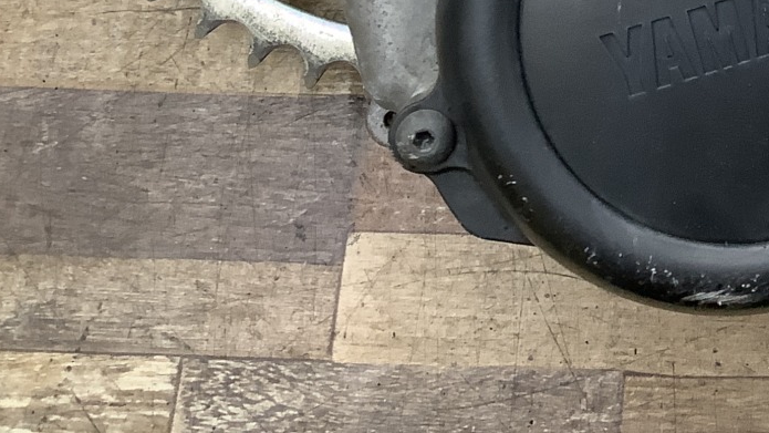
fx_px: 1631
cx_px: 864
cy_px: -230
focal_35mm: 80
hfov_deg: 24.6
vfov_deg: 14.1
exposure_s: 1/50
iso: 125
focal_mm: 3.3
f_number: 2.4
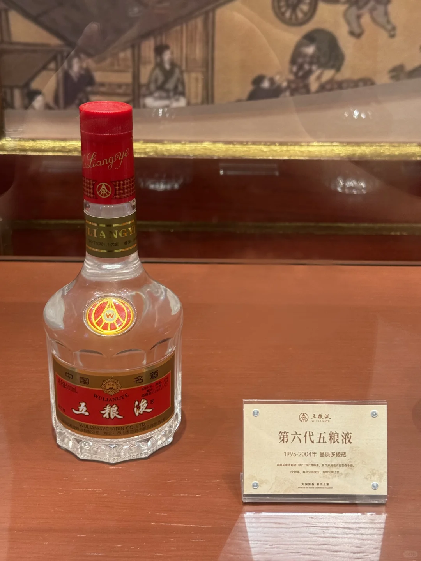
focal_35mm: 48
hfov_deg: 30.3
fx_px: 778
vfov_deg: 39.7
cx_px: 210
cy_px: 280
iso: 125
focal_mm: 6.76
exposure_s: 1/50
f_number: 1.78
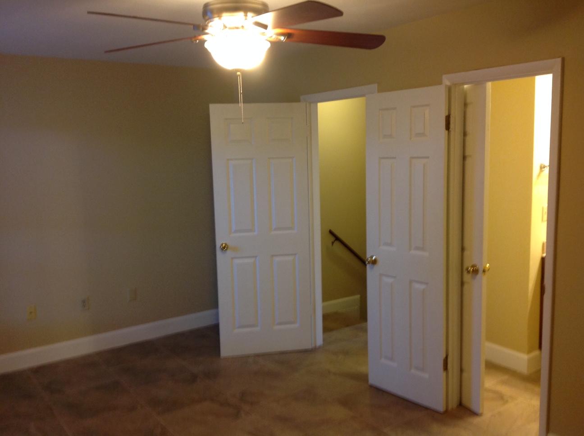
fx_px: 590
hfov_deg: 52.7
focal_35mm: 35
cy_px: 218
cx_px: 292
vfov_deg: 40.6
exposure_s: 1/15
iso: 125
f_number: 2.4
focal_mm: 4.28
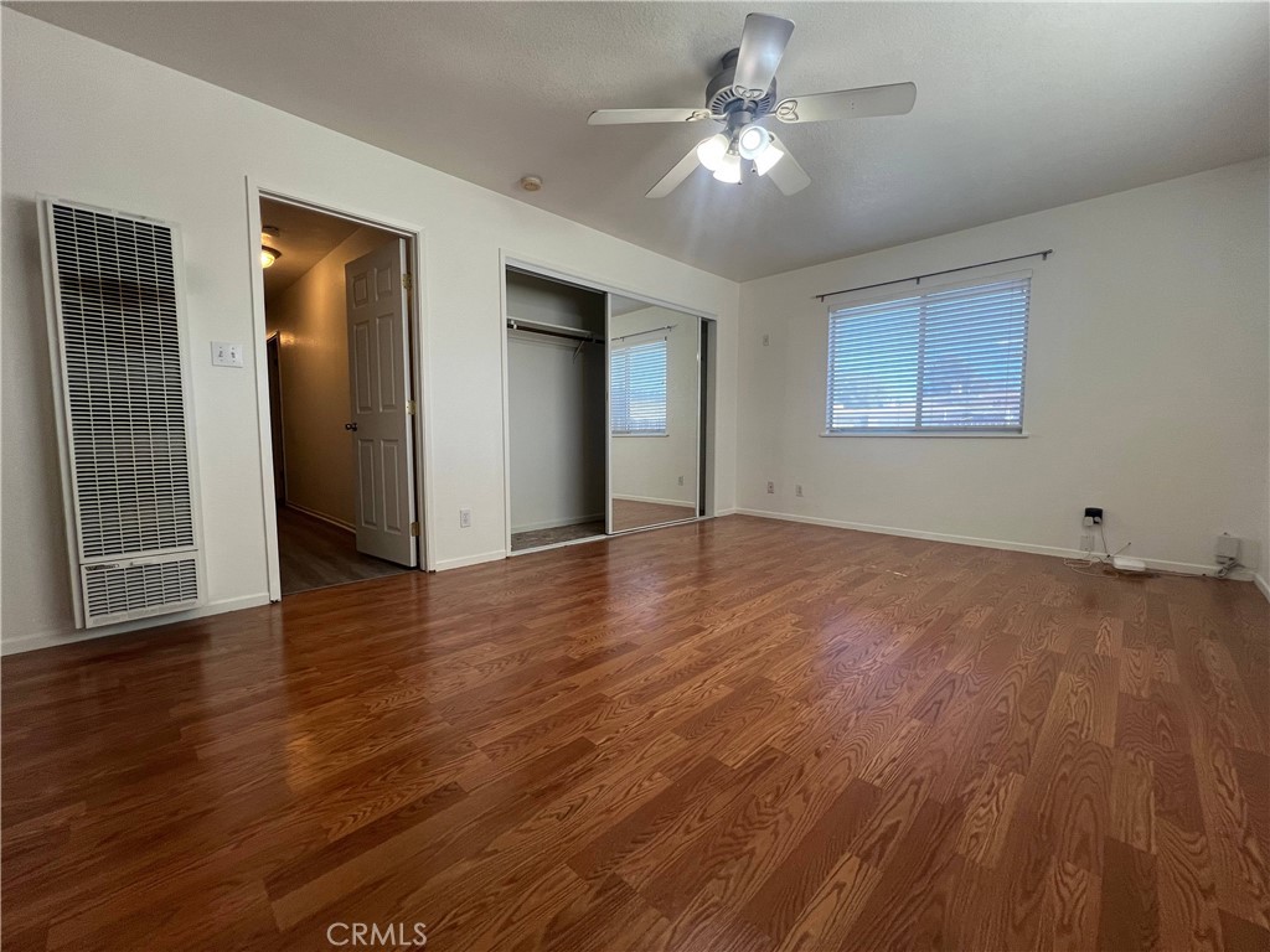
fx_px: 477
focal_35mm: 13
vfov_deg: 89.9
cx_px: 635
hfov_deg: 106.2
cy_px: 476
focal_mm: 1.57
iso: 125
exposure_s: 1/120
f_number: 1.8
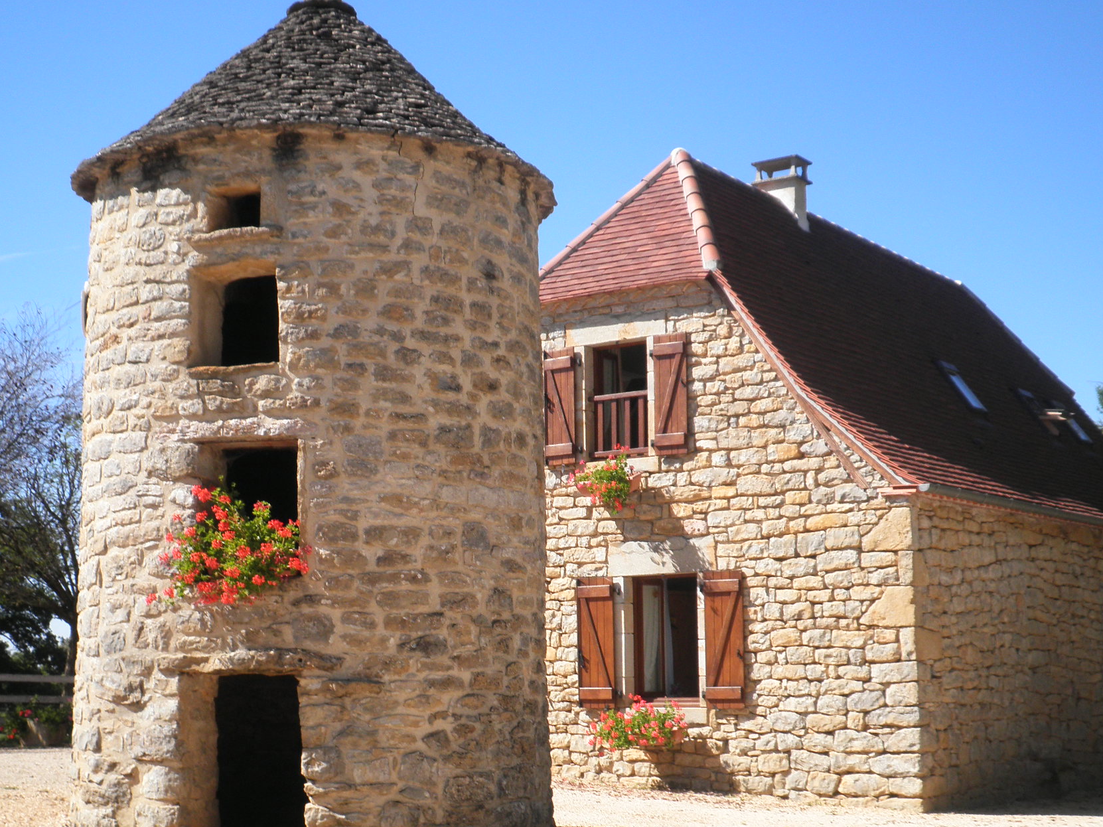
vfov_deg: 27.5
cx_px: 548
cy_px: 479
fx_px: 1689
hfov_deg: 36.2
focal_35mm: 53
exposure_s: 1/80
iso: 80
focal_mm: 7.6
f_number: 10.1
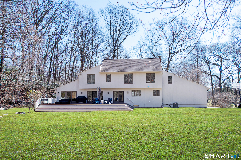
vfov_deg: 43.6
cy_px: 80
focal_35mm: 30
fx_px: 201
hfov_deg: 62.0
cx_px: 120
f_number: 7.1
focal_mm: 30
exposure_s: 1/160
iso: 100
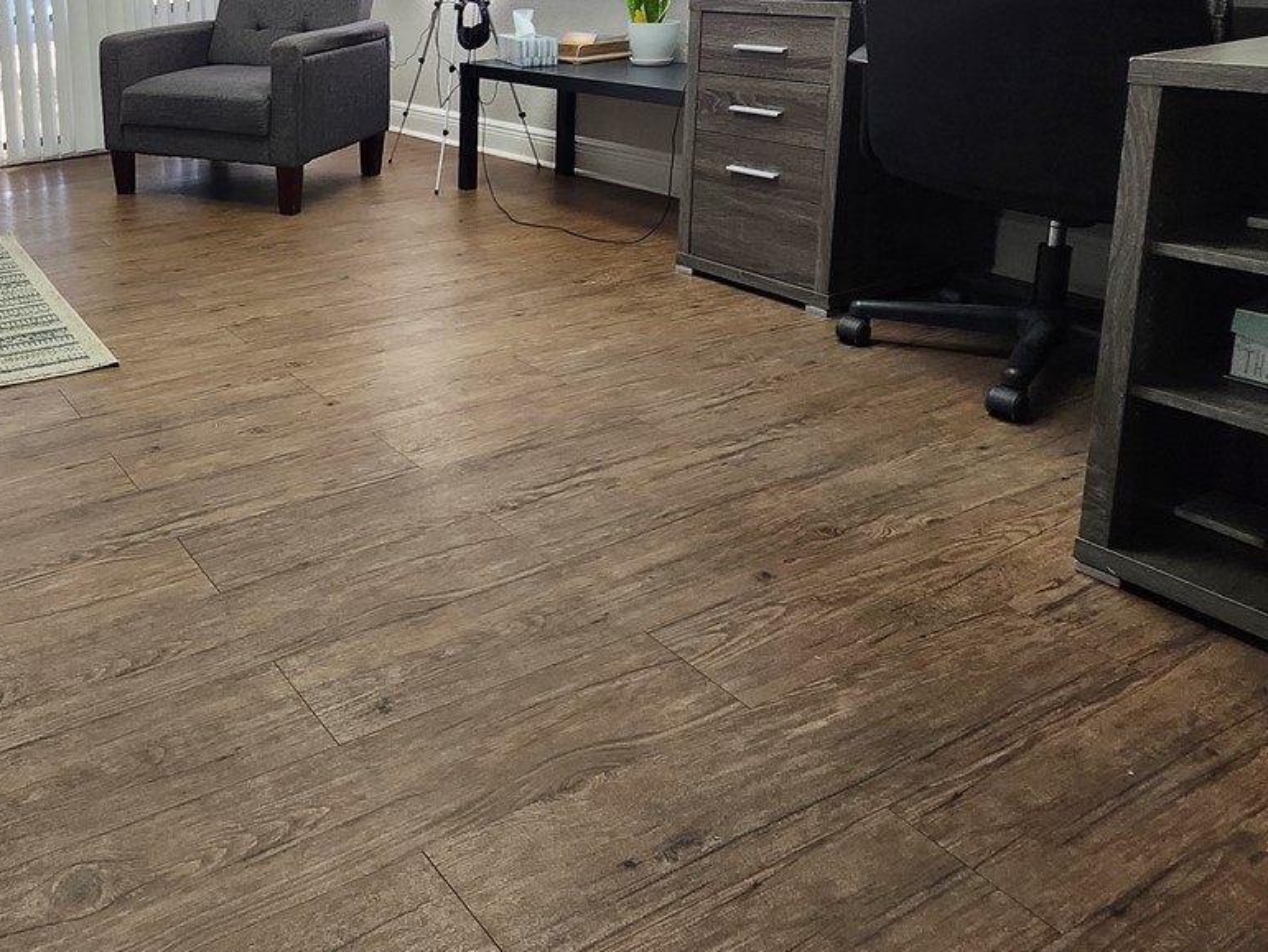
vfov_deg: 46.9
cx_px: 163
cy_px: 119
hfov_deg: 57.5
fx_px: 989
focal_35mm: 27
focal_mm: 1.74
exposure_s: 1/60
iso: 100
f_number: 2.2
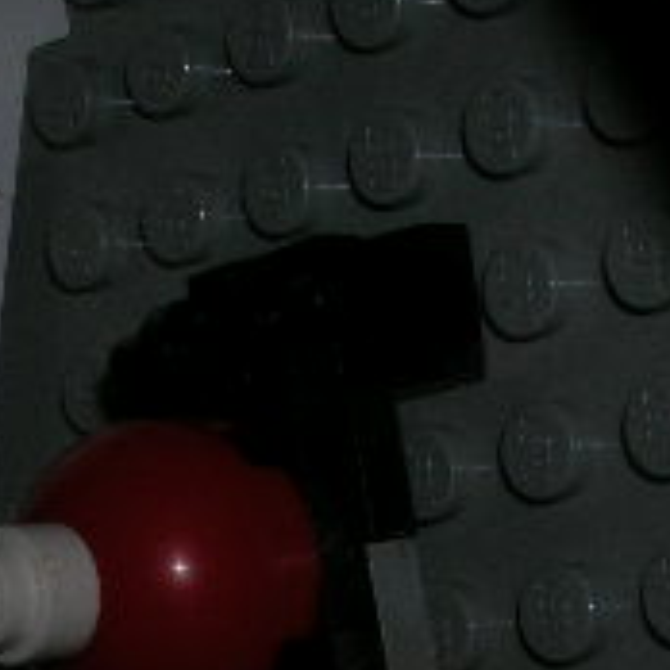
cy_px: 866
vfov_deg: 10.5
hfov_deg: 10.7
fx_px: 3569
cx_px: 343
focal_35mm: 163
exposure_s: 1/60.1
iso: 50
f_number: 5.6
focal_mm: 8.4
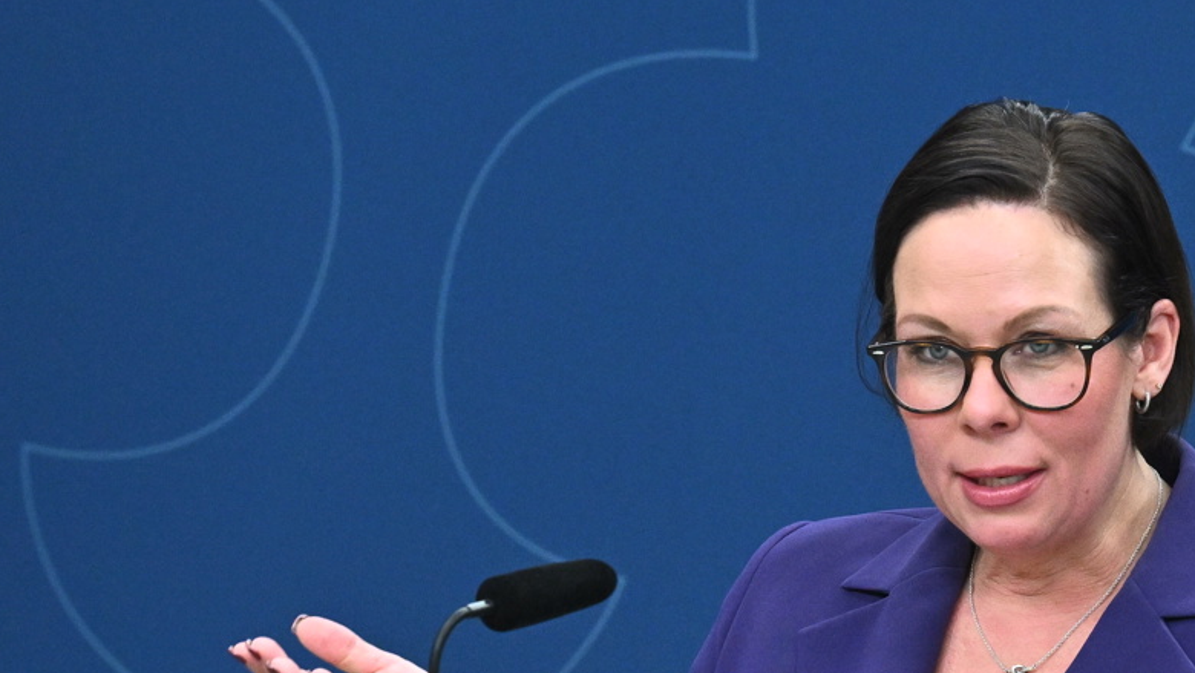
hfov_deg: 7.6
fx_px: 8969
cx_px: 895
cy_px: 642
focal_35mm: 283
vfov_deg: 4.3
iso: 2500
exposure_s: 1/320
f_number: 5.6
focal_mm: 155
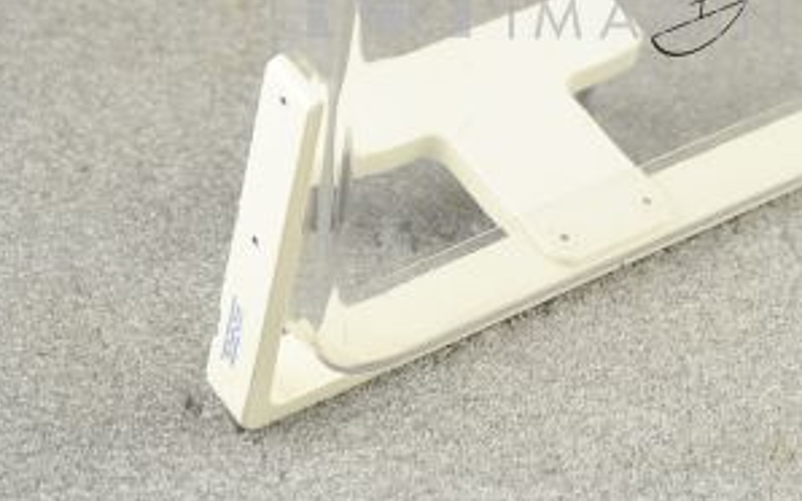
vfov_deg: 7.8
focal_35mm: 168
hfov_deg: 12.4
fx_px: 3671
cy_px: -26
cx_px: 576
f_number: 6.3
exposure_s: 1/100
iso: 800
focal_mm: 82
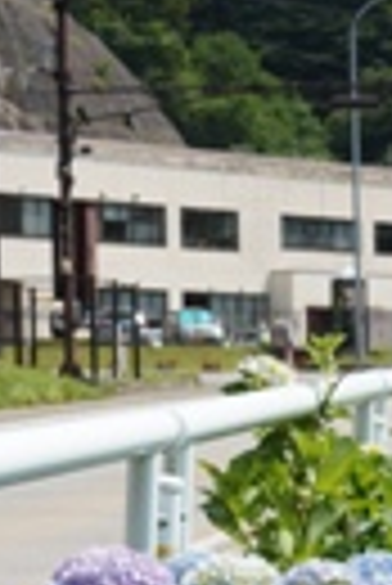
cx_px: 559
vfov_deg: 12.8
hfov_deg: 8.5
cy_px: 605
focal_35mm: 158
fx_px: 2574
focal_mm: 31
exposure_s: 1/250
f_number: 8
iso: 100
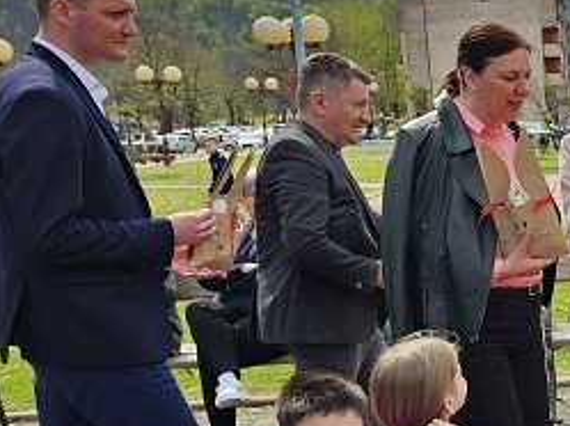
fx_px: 1217
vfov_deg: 19.5
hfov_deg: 22.6
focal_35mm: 74
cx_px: 801
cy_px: 371
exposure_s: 1/461
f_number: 1.7
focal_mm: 6.3
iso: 10
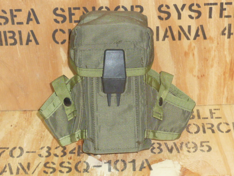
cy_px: 88
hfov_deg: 19.6
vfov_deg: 14.8
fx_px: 676
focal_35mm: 100
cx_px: 117
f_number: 3.9
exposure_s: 1/30
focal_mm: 9.1
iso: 200
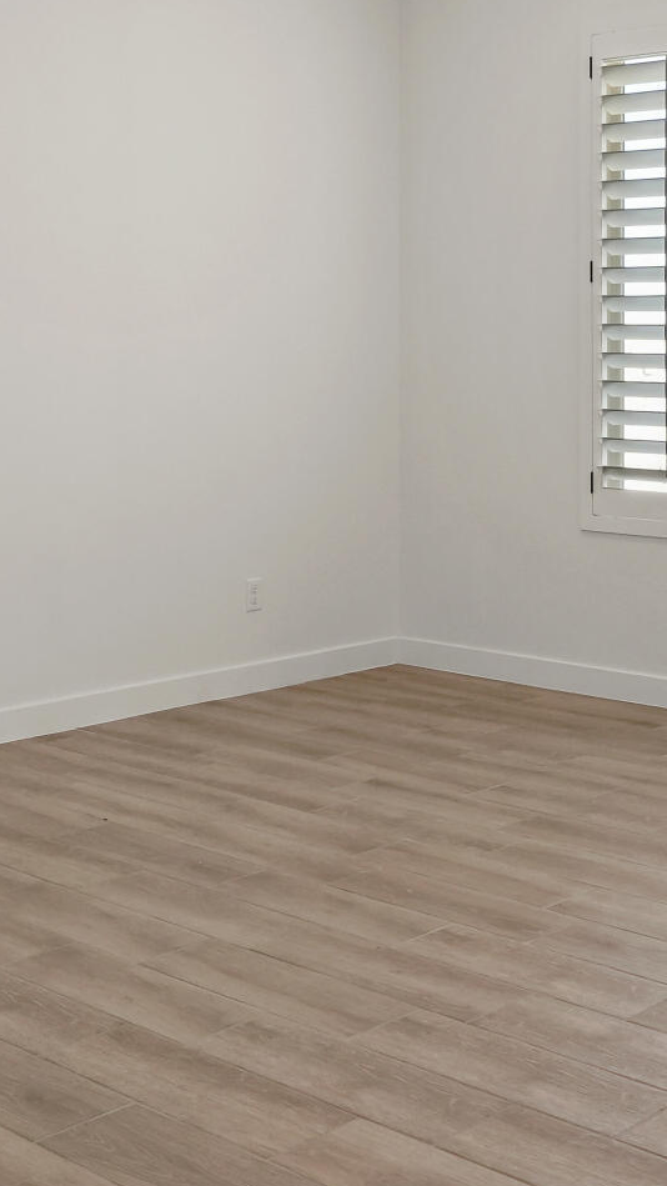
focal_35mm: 53
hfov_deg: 22.5
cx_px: 472
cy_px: 394
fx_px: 1666
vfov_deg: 38.7
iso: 640
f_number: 10
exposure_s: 1/13
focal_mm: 16
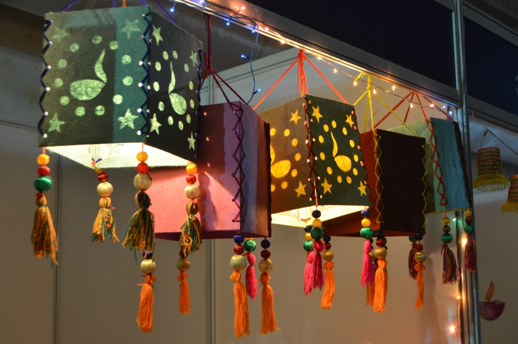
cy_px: 172
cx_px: 259
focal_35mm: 57
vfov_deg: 23.7
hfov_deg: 35.1
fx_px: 819
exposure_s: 1/80
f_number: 4.2
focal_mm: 38
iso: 640
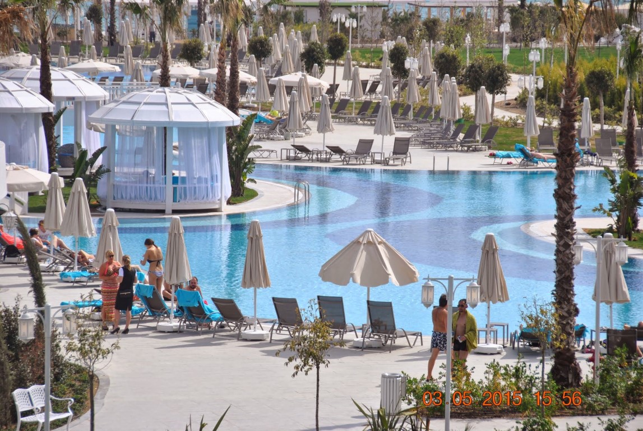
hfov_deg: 10.5
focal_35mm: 195
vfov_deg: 7.1
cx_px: 322
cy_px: 216
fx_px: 3487
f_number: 6.3
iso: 100
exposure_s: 1/640
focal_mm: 130
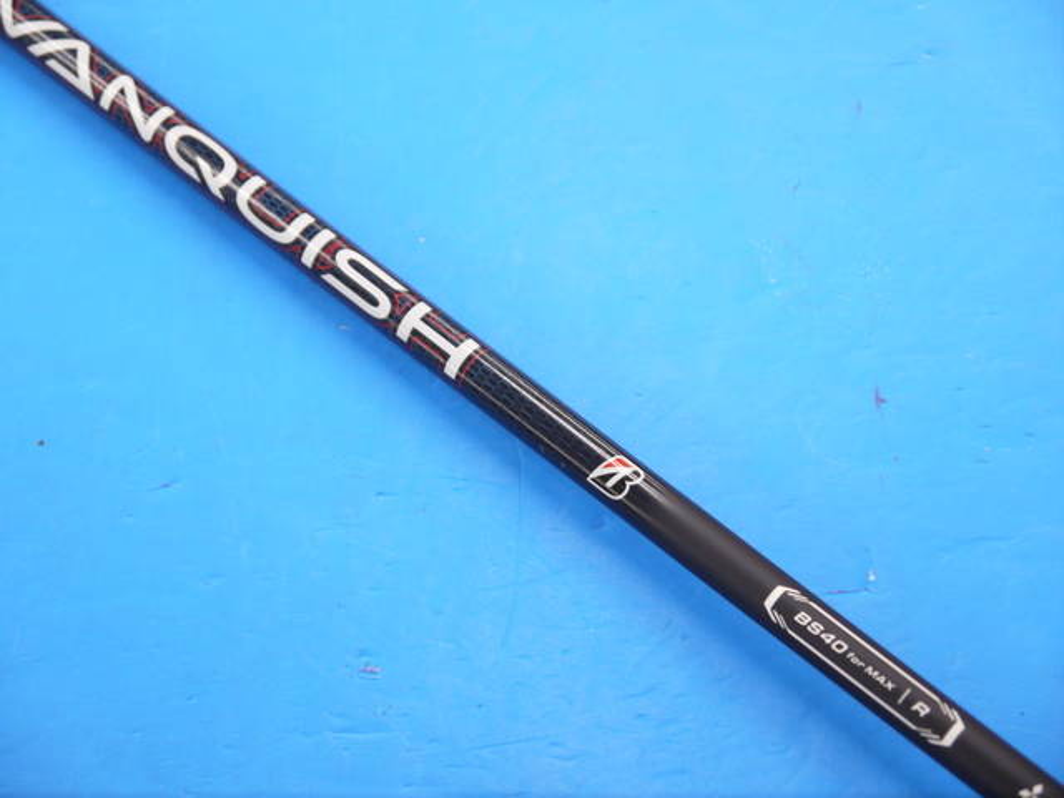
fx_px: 2582
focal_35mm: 84
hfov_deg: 23.3
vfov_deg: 17.6
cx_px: 532
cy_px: 399
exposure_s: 1/80
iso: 640
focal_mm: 42
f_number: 5.6
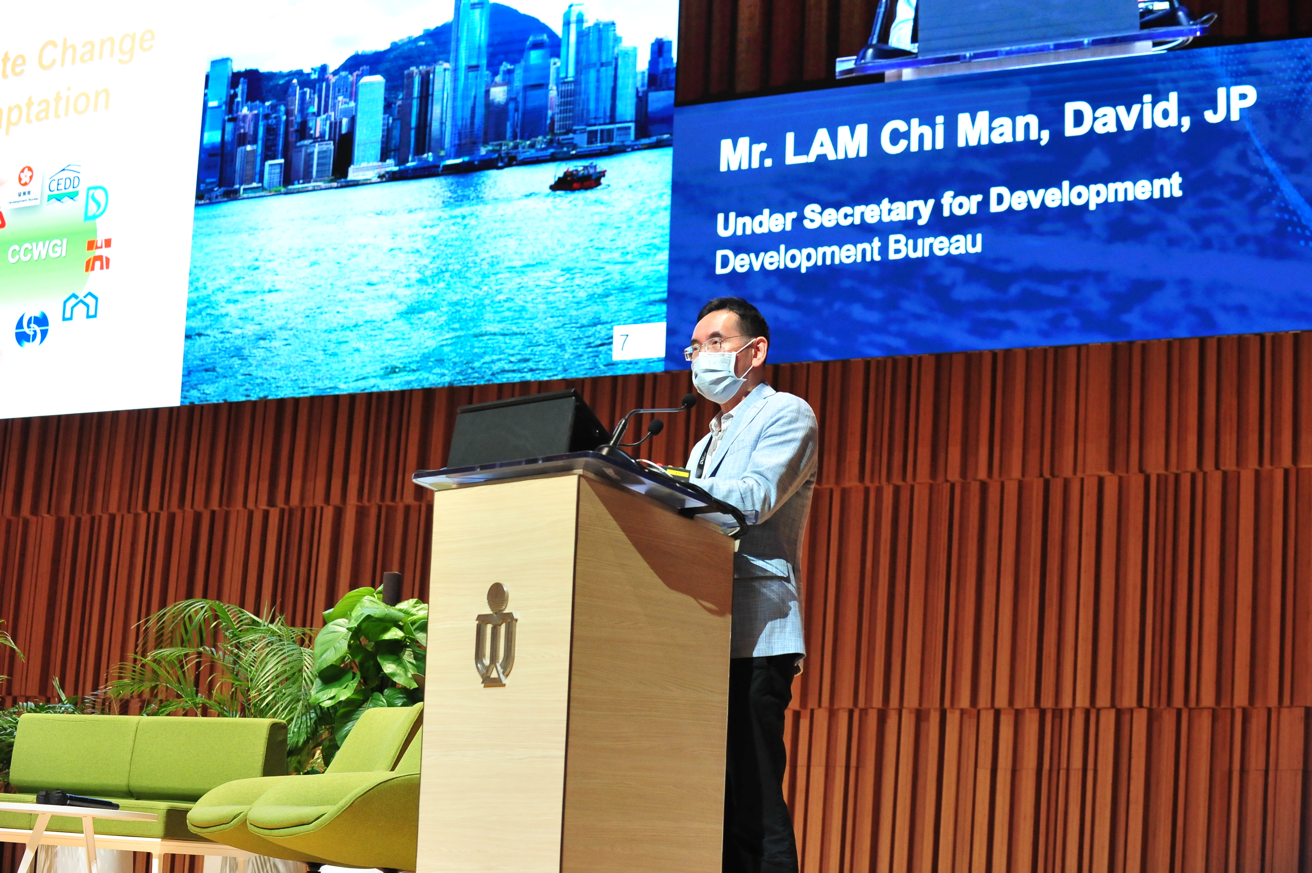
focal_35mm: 70
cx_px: 656
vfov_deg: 19.4
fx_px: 2549
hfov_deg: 28.9
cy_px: 436
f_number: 4
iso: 4000
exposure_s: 1/200
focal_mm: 70
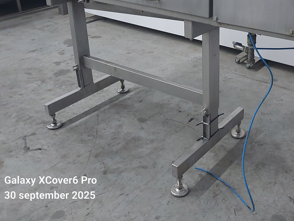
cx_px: 221
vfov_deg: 32.0
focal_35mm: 44
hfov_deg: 41.6
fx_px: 374
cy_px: 44
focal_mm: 4
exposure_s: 1/50
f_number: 1.8
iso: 400
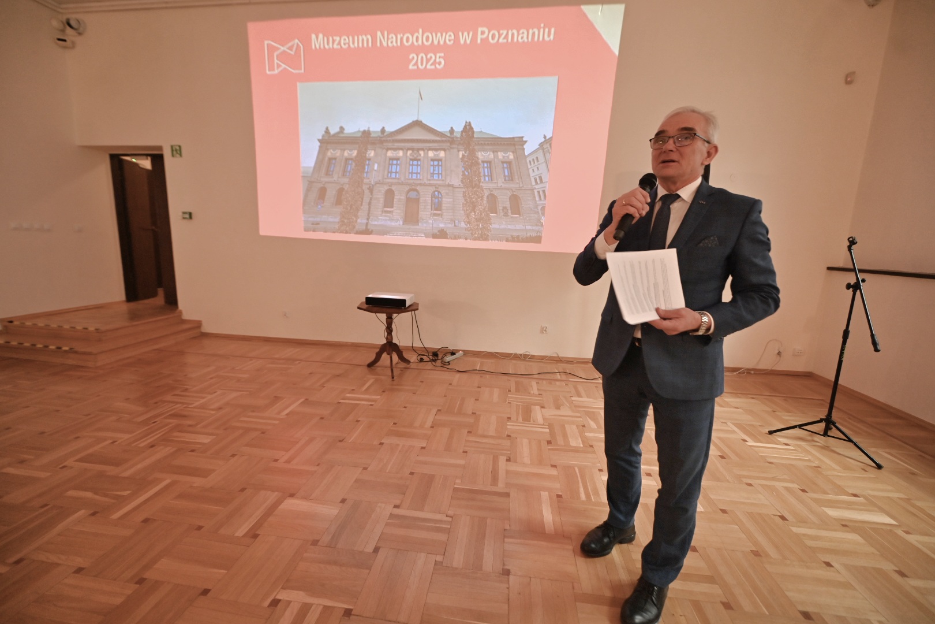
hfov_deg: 104.3
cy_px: 312
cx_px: 468
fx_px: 364
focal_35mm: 14
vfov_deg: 81.2
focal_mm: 14
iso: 560
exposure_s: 1/60.2
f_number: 2.8
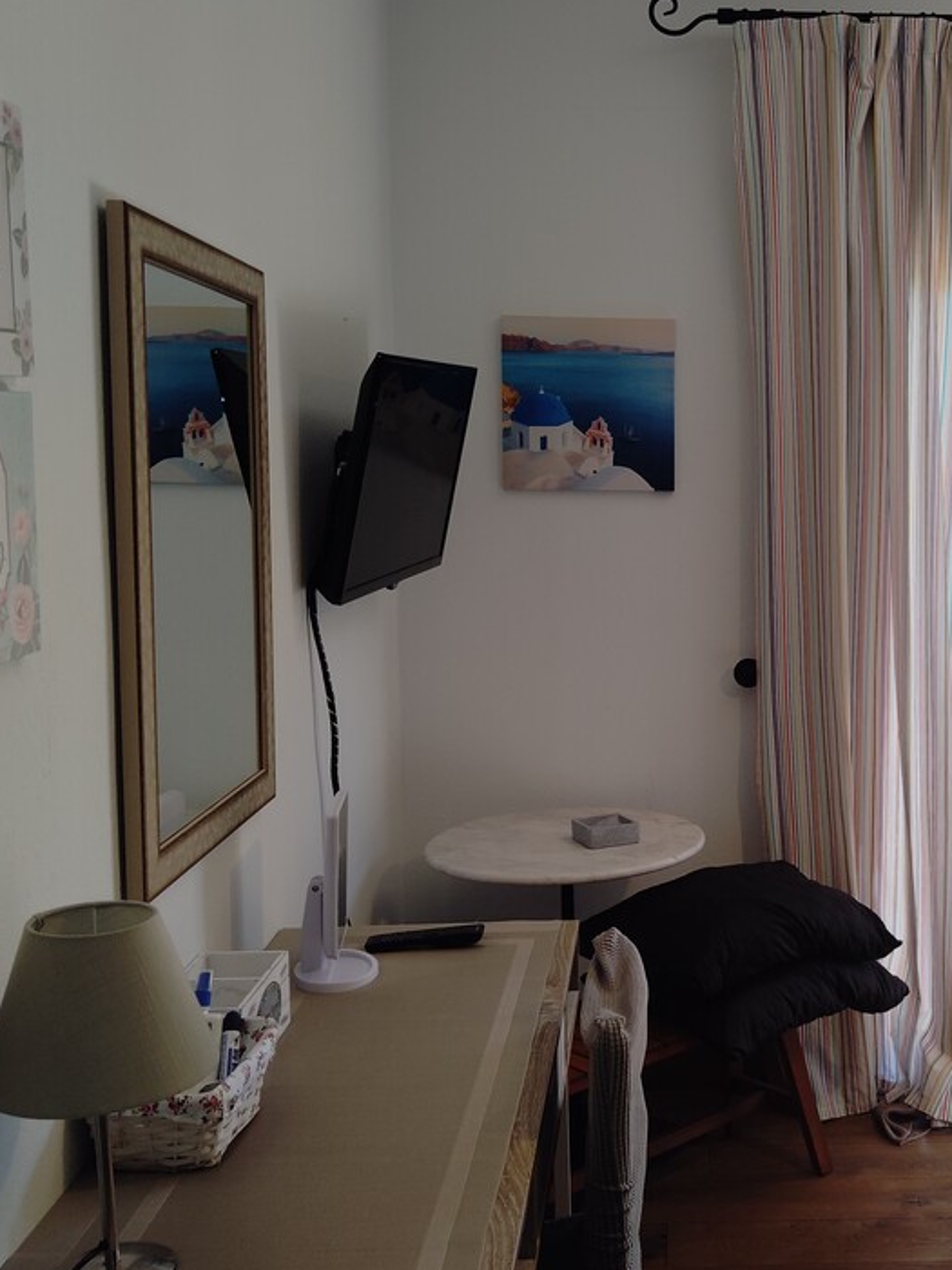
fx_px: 1503
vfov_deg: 45.8
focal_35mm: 41
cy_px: 643
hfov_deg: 33.9
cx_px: 791
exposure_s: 1/100
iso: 263
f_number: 1.8
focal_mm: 4.22
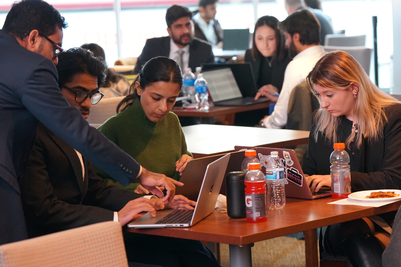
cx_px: 200
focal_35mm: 142
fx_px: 1587
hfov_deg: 14.4
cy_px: 134
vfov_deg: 9.6
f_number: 4
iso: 5000
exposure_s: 1/160
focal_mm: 95
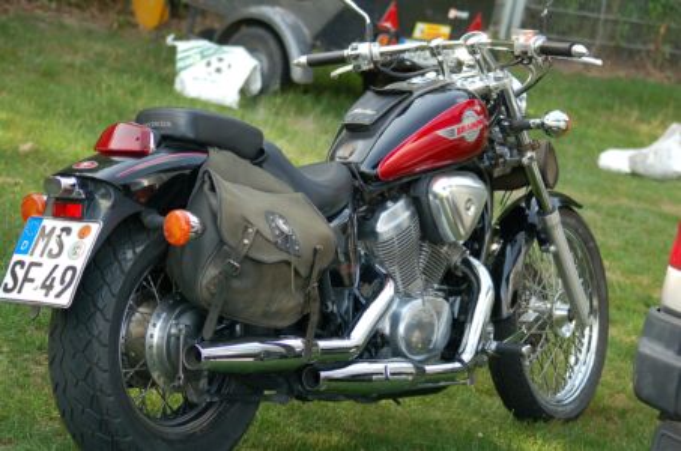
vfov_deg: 13.0
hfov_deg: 19.5
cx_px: 340
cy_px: 226
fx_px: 1982
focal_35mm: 105
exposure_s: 1/500
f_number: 4
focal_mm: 70
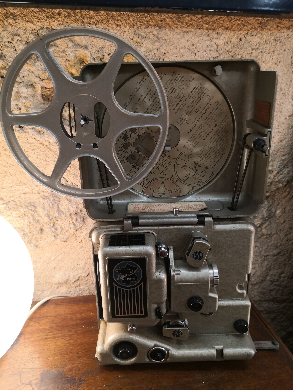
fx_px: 305
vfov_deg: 65.3
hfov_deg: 51.4
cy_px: 195
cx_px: 146
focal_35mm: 27
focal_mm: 3.95
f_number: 1.6
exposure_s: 1/50
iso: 80
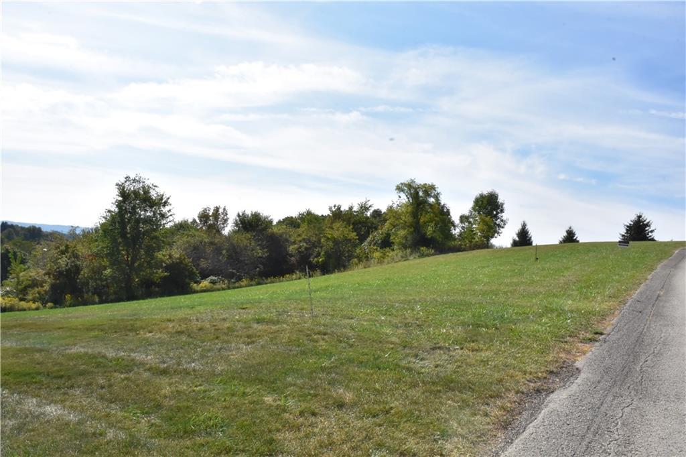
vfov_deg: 47.9
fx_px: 514
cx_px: 343
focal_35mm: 27
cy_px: 228
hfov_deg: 67.4
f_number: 22
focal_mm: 18
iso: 800
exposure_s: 1/250
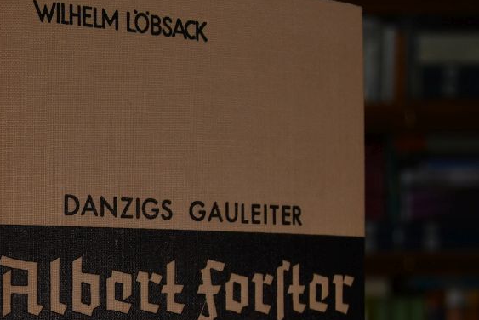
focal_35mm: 82
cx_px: -11
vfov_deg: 16.3
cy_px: 326
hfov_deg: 23.6
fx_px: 1092
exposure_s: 1/250
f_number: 5
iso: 400
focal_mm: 22
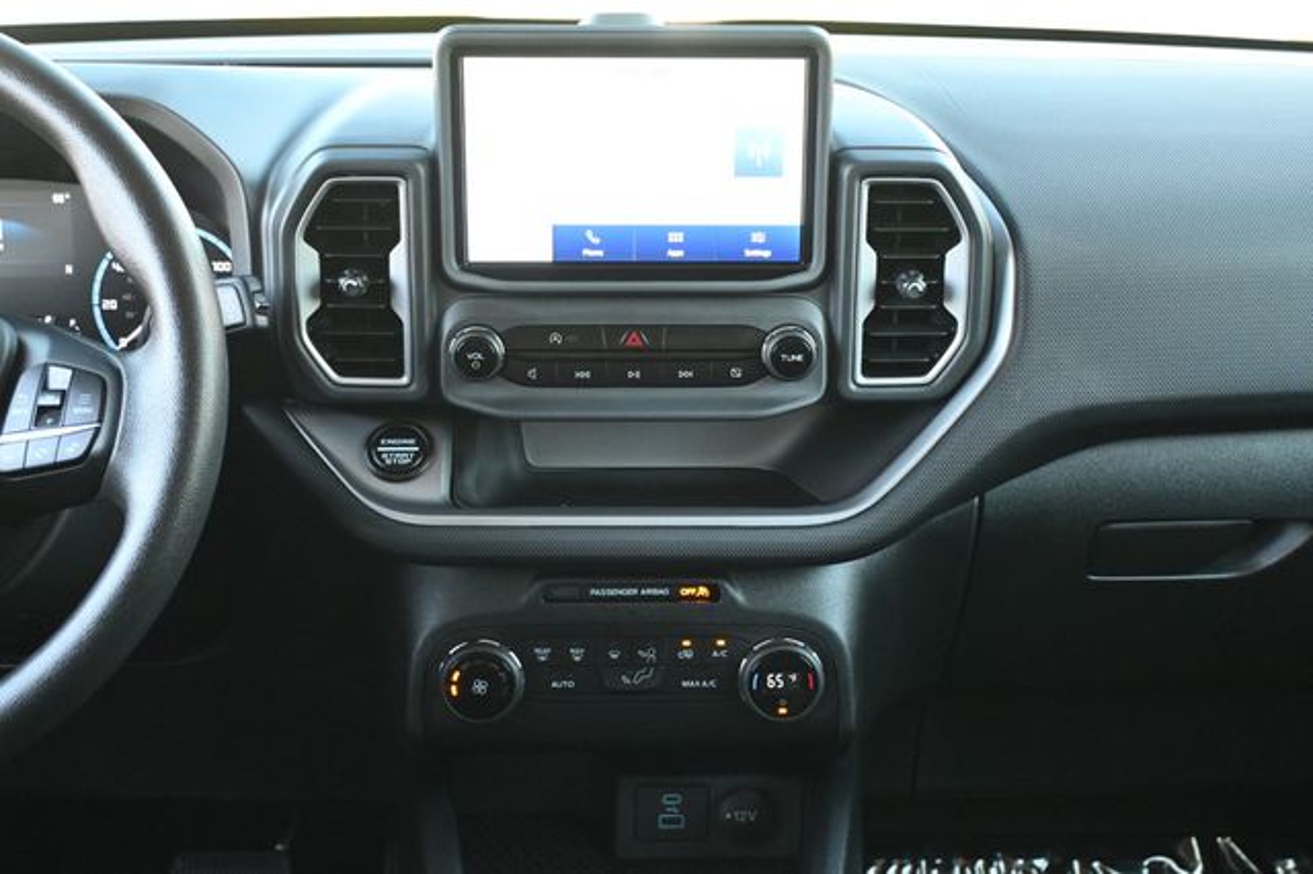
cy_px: 437
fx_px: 1640
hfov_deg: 43.6
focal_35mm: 45
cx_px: 656
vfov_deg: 29.8
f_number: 4.8
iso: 3200
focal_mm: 30
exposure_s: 1/125
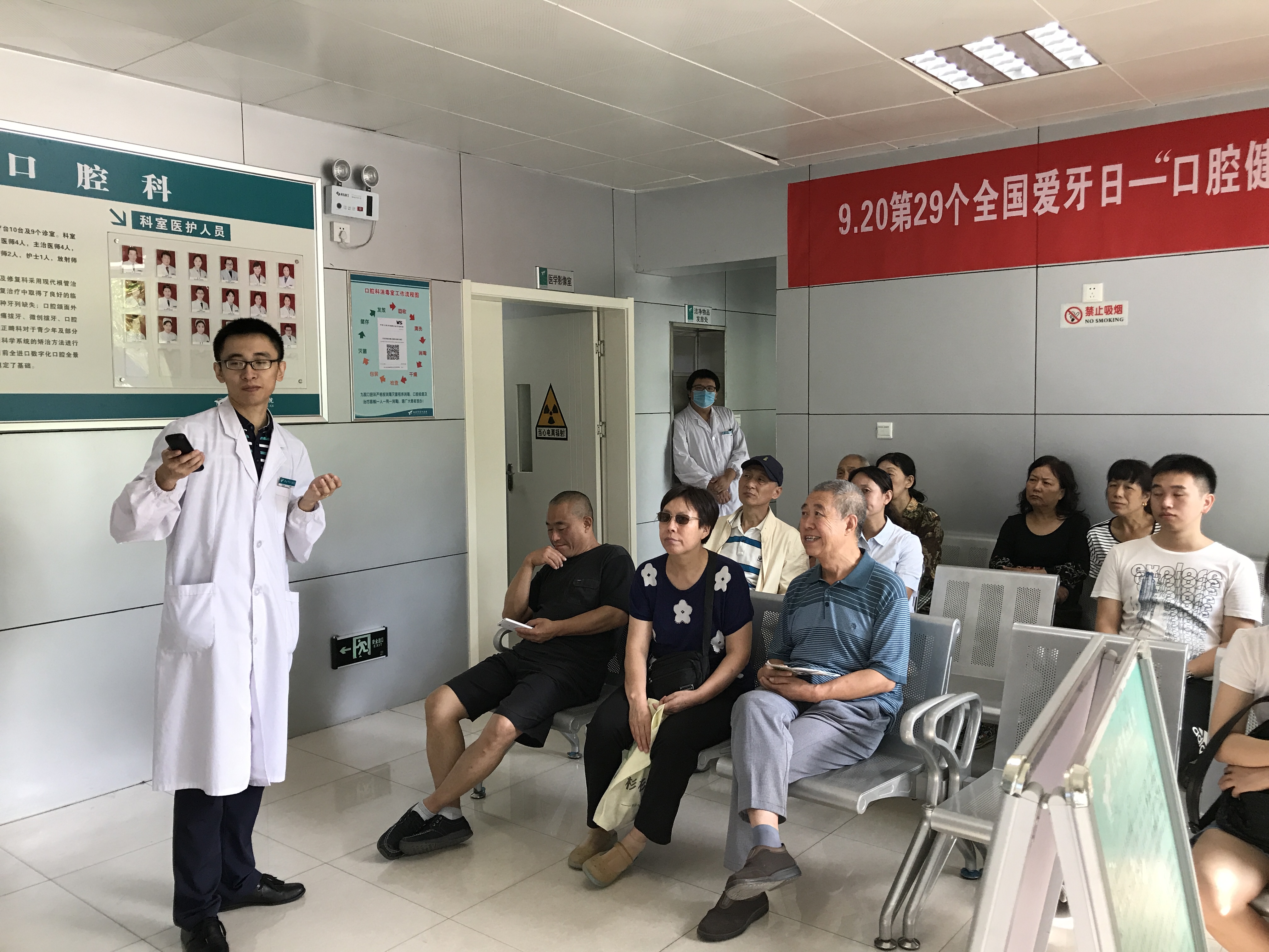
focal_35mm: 28
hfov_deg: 63.4
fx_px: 1026
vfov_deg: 49.7
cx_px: 634
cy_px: 476
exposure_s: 1/33
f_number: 1.8
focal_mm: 3.99
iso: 32
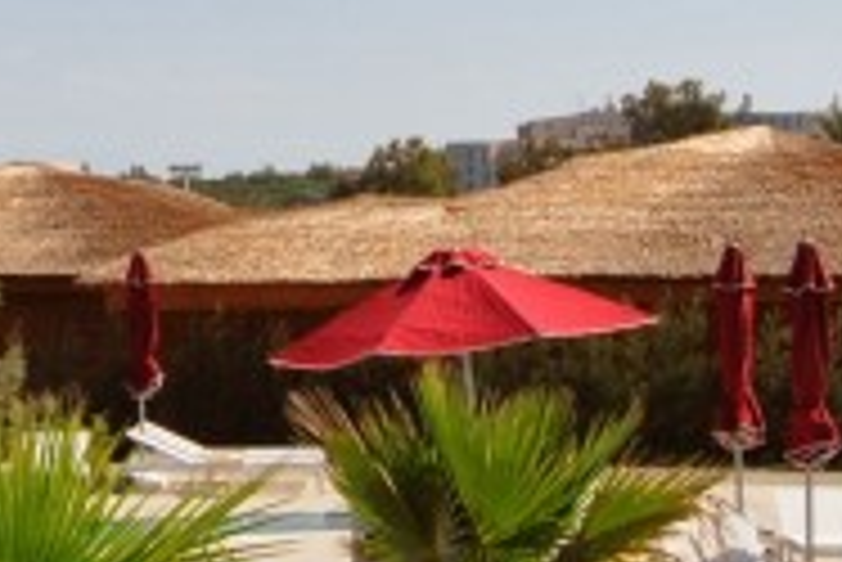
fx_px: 4307
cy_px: 135
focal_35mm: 184
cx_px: -371
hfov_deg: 10.8
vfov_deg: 7.5
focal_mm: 20
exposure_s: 1/250
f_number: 8
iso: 100
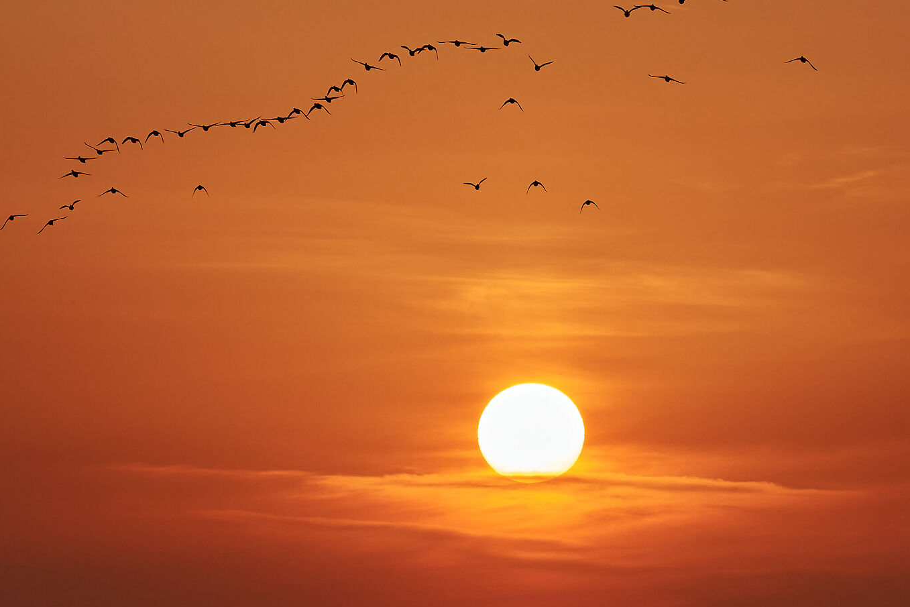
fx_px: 11401
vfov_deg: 3.0
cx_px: 589
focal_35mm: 451
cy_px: 139
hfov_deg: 4.6
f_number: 8
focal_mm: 170
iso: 800
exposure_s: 1/5000
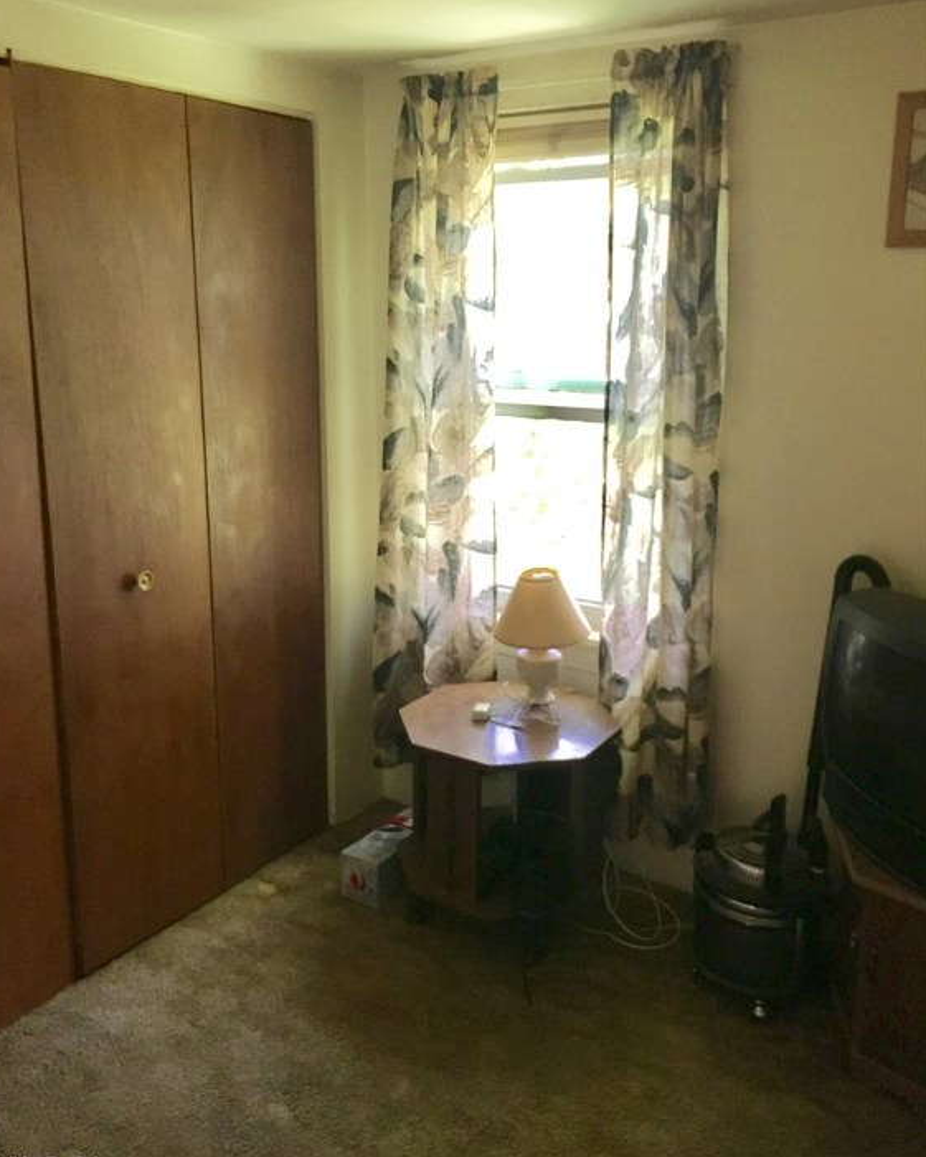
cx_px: 456
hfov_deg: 47.1
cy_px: 564
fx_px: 1062
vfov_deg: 57.2
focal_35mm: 31
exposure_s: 1/20
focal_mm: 4.15
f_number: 2.2
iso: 200
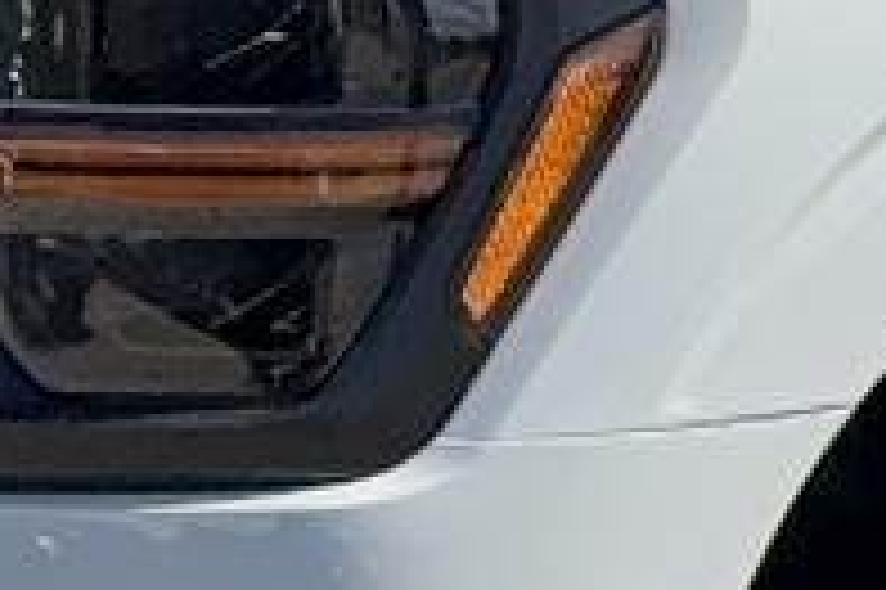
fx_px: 4328
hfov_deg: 10.3
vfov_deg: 7.8
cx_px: 2033
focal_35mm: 176
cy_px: 135
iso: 32
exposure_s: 1/6993
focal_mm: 5.96
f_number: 1.6
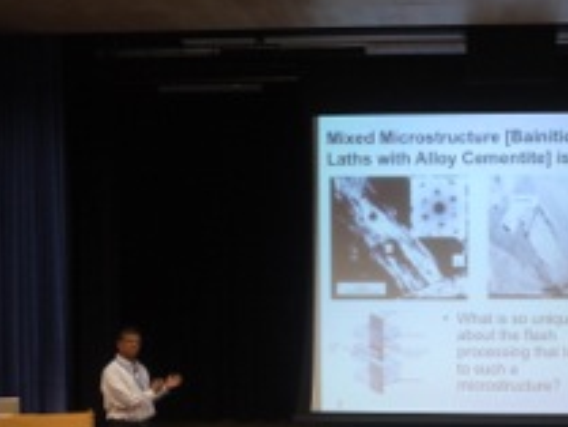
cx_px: 408
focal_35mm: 59
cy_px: 335
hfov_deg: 32.2
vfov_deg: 24.5
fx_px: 969
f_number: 2.5
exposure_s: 1/60
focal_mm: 14
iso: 400
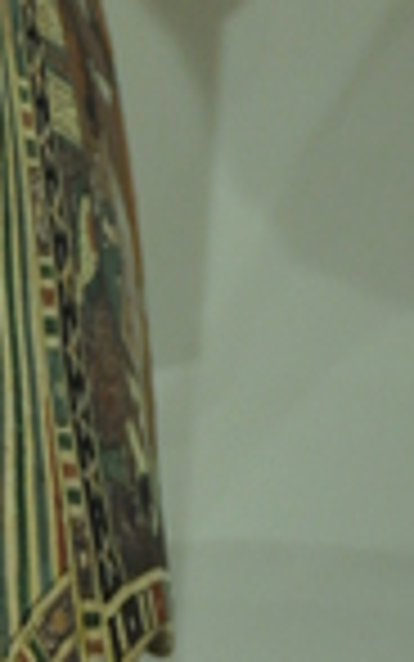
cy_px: 824
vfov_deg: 6.6
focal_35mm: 317
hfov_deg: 4.1
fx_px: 5717
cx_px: -493
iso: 1000
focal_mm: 46
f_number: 4.5
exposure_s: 1/30
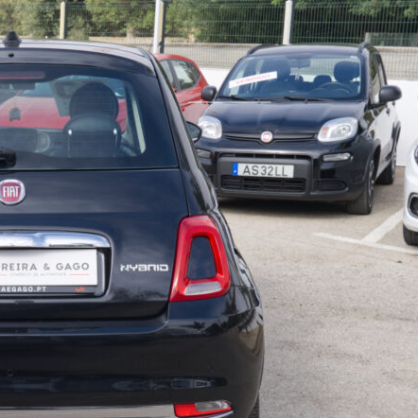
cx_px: 11
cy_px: 260
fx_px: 915
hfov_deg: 24.7
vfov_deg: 25.7
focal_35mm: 67
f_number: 9
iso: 160
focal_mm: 22.8
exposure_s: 1/160
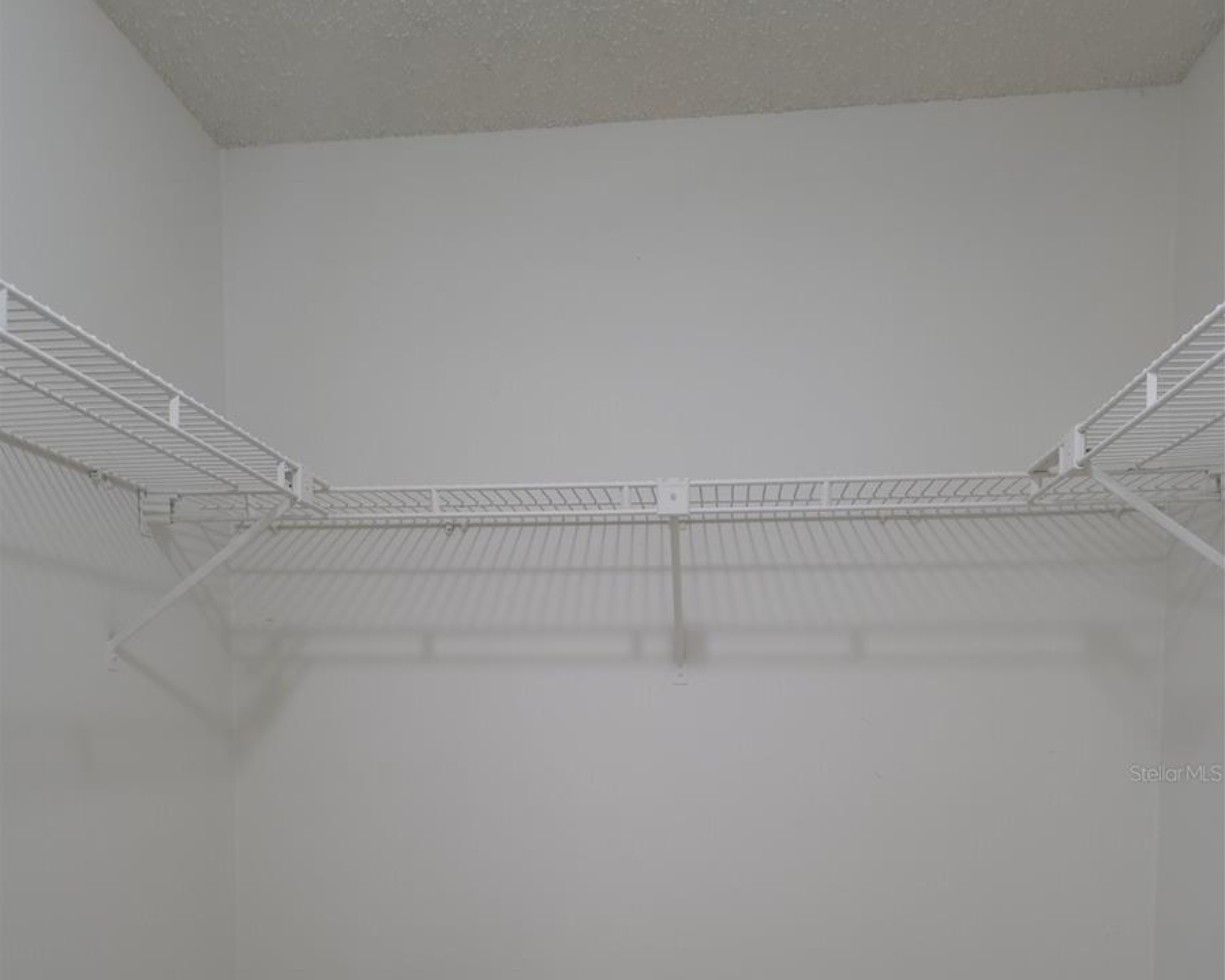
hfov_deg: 58.8
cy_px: 773
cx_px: 612
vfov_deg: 46.2
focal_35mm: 30
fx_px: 1087
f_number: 1.7
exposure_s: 1/60
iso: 160
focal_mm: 6.3
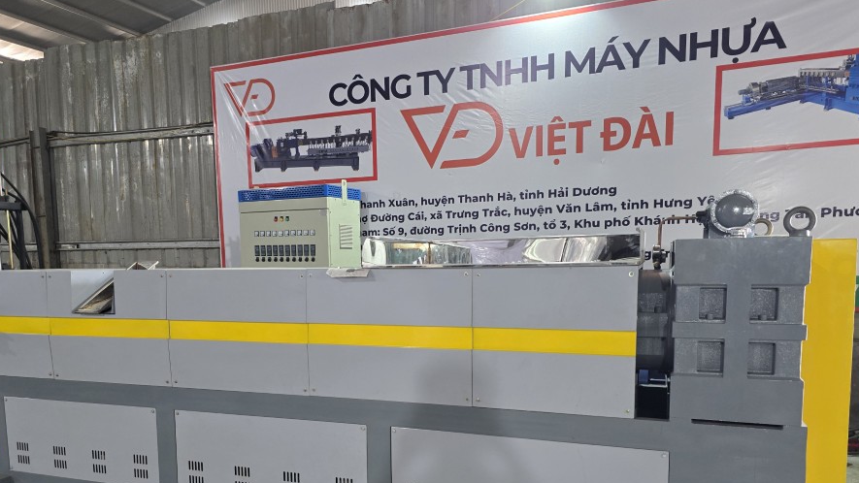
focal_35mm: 29
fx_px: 661
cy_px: 339
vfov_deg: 39.5
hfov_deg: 66.0
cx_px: 396
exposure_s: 1/100
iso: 800
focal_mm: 6.3
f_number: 1.7
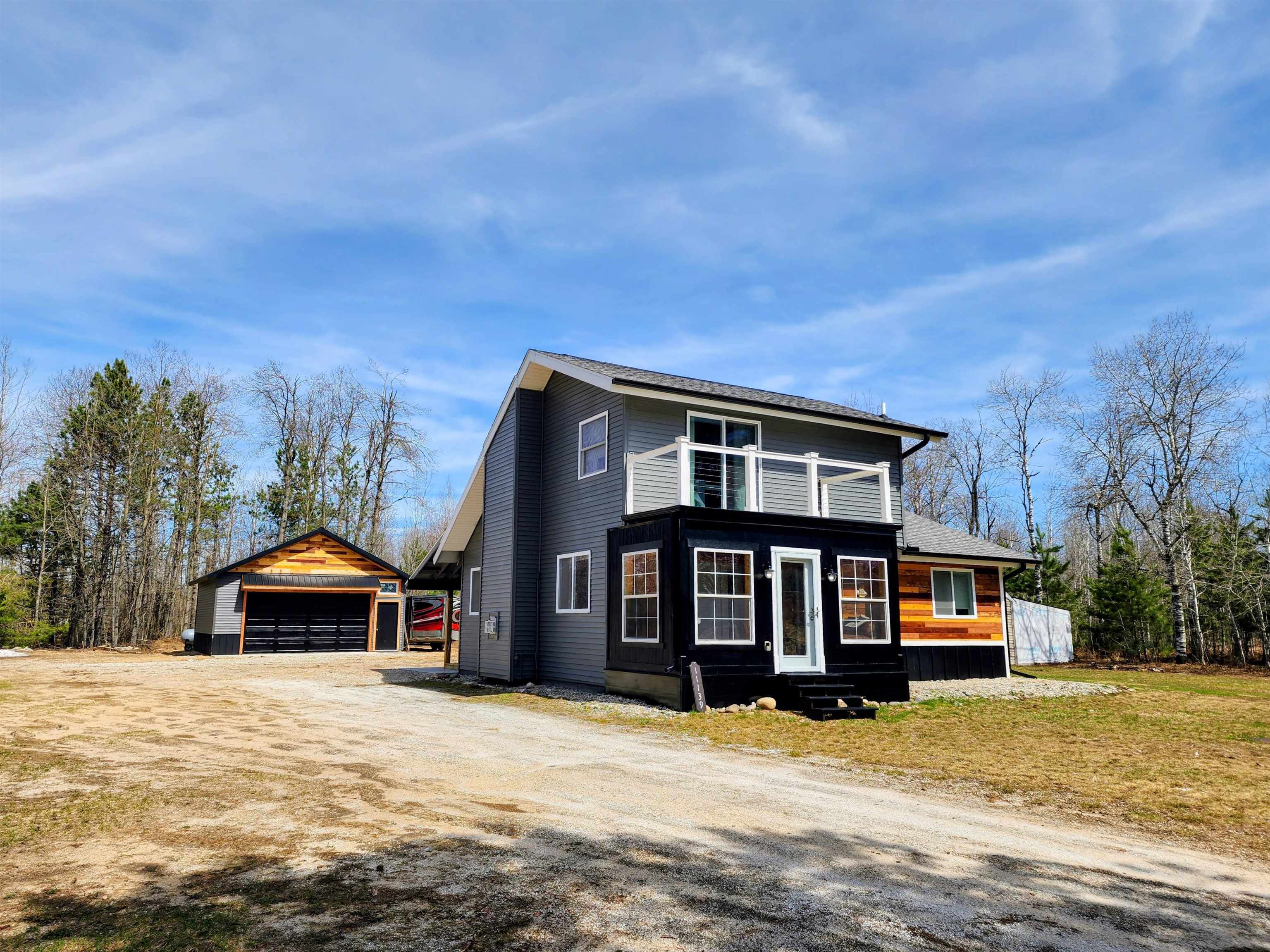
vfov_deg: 58.9
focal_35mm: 23
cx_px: 635
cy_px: 476
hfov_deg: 73.9
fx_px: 844
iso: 12
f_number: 1.8
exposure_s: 1/1283
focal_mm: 6.4
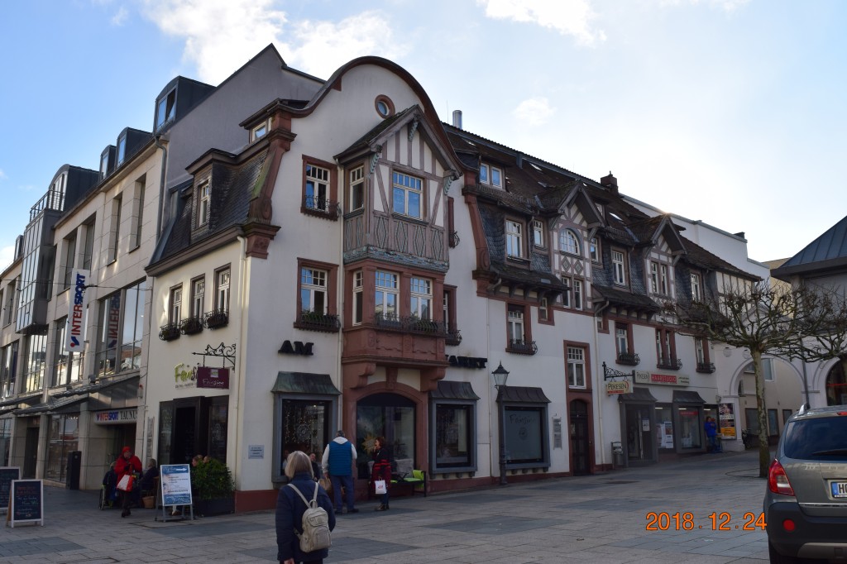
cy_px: 282
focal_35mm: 30
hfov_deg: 61.9
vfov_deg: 43.6
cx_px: 424
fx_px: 706
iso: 400
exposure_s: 1/400
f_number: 11
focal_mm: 20
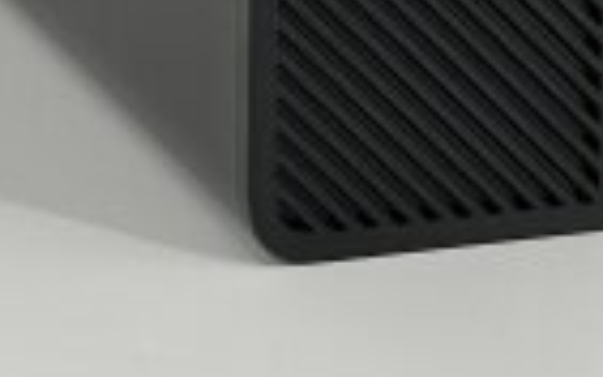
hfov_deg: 9.7
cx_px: 419
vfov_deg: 5.8
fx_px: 3548
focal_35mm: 216
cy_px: -548
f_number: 1.78
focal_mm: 6.86
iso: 50
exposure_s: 1/202
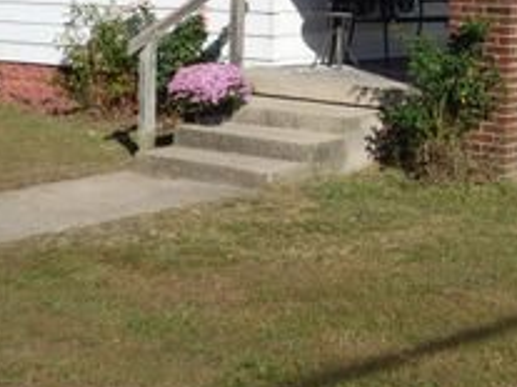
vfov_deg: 16.3
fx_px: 1299
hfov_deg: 22.1
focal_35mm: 87
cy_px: -69
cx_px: 445
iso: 100
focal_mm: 6.18
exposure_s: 1/1600
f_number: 3.4
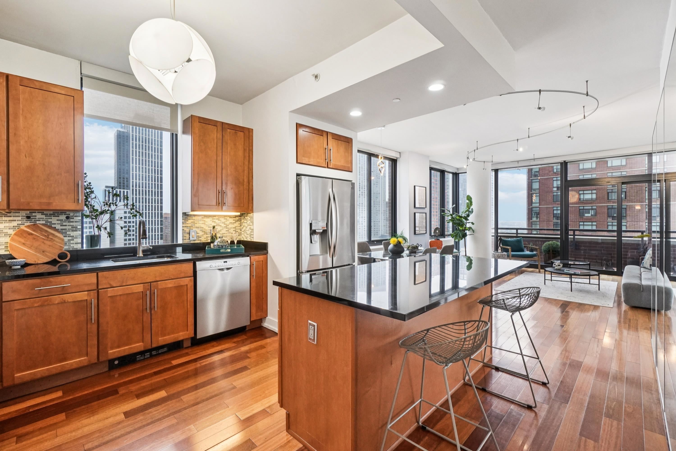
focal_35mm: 15
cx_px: 338
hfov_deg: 100.4
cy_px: 226
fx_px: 282
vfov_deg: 77.3
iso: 500
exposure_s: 1/30
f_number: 8
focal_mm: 10
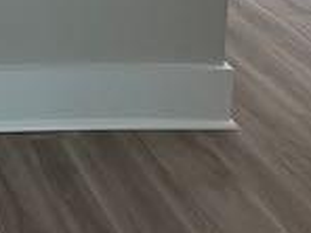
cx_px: -242
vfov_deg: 14.1
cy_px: -293
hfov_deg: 19.1
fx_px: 710
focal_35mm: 79
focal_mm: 2.22
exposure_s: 1/60
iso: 125
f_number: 2.2
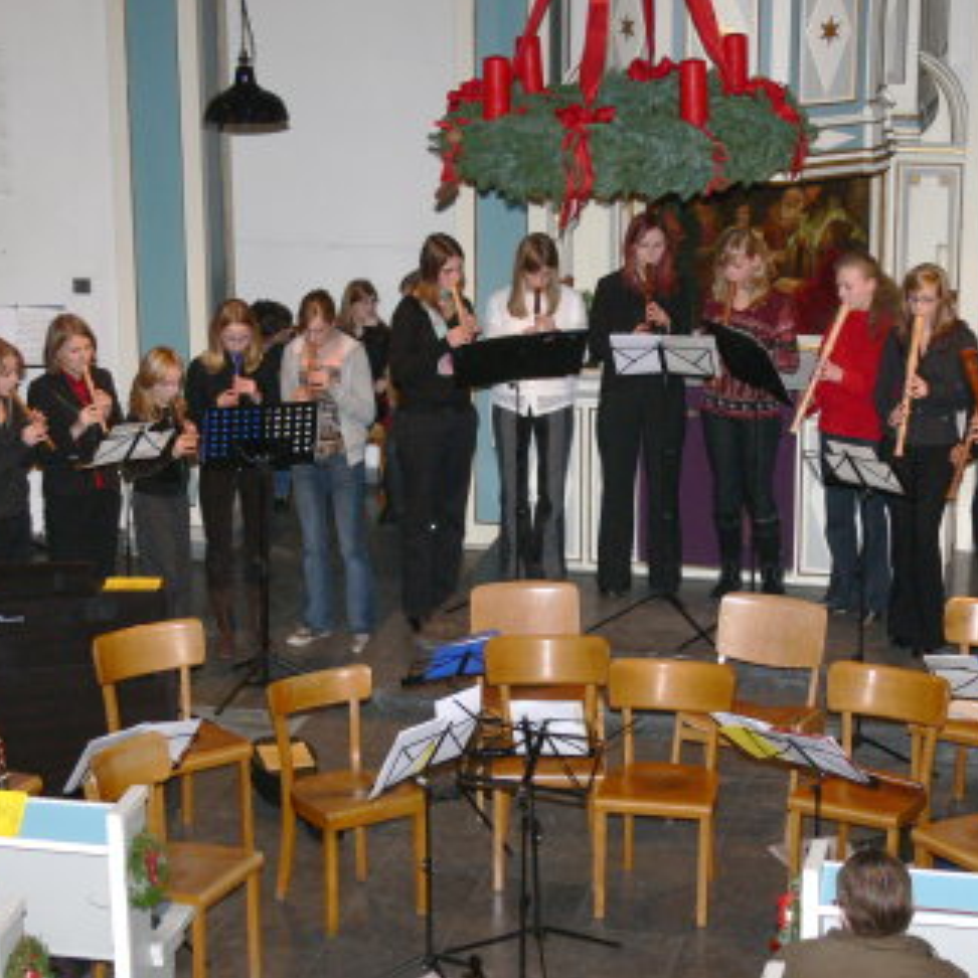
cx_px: 524
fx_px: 2909
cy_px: 484
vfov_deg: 19.1
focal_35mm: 91
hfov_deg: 19.1
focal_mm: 16
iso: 100
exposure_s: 1/30
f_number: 4
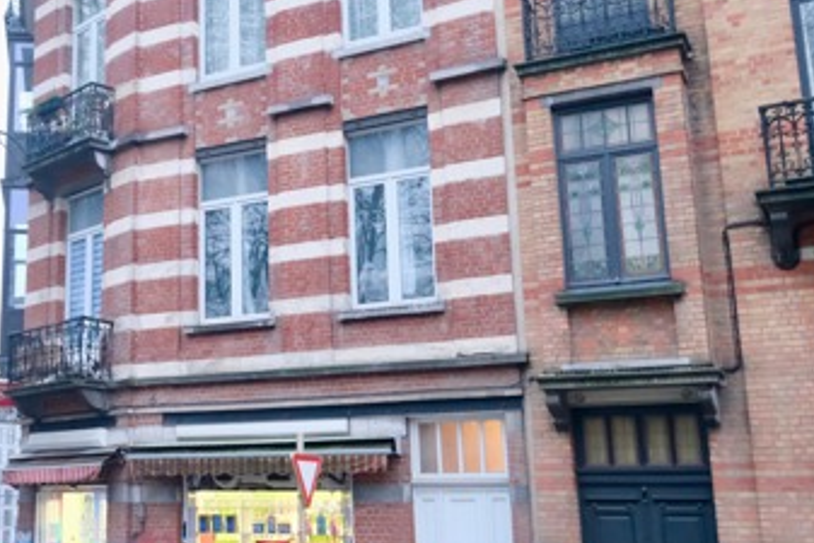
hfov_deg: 39.6
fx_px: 1063
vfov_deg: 28.7
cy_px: 270
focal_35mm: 47
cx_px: 118
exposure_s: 1/30
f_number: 4
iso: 3200
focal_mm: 14.5
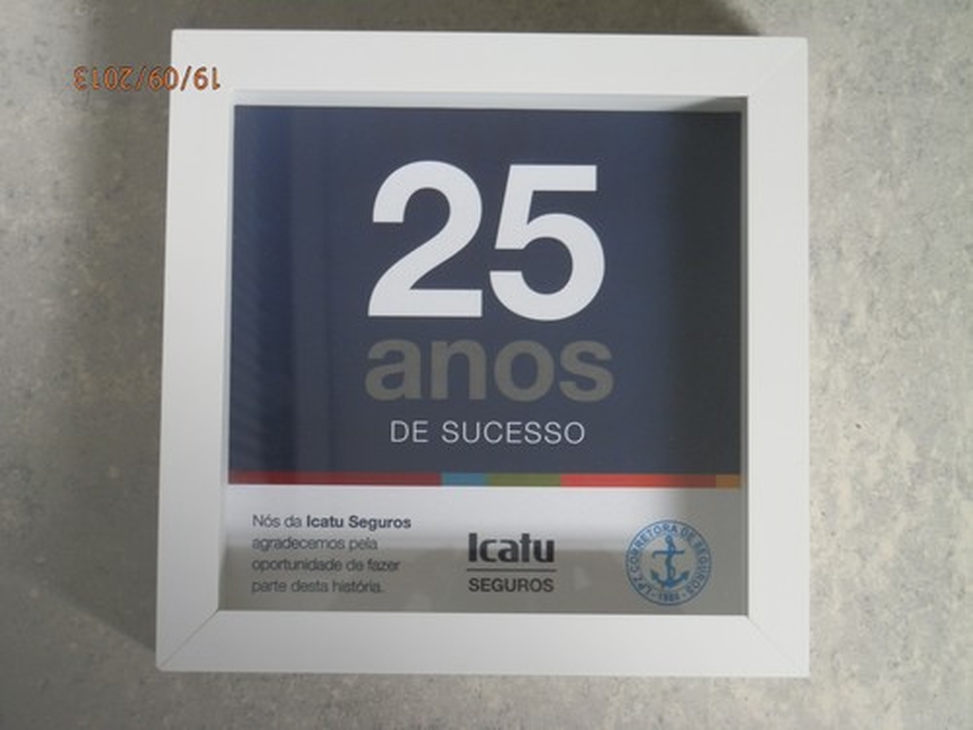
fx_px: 2417
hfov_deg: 22.8
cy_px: 365
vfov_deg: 17.2
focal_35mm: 86
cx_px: 486
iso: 200
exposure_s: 1/15
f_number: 4
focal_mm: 15.52
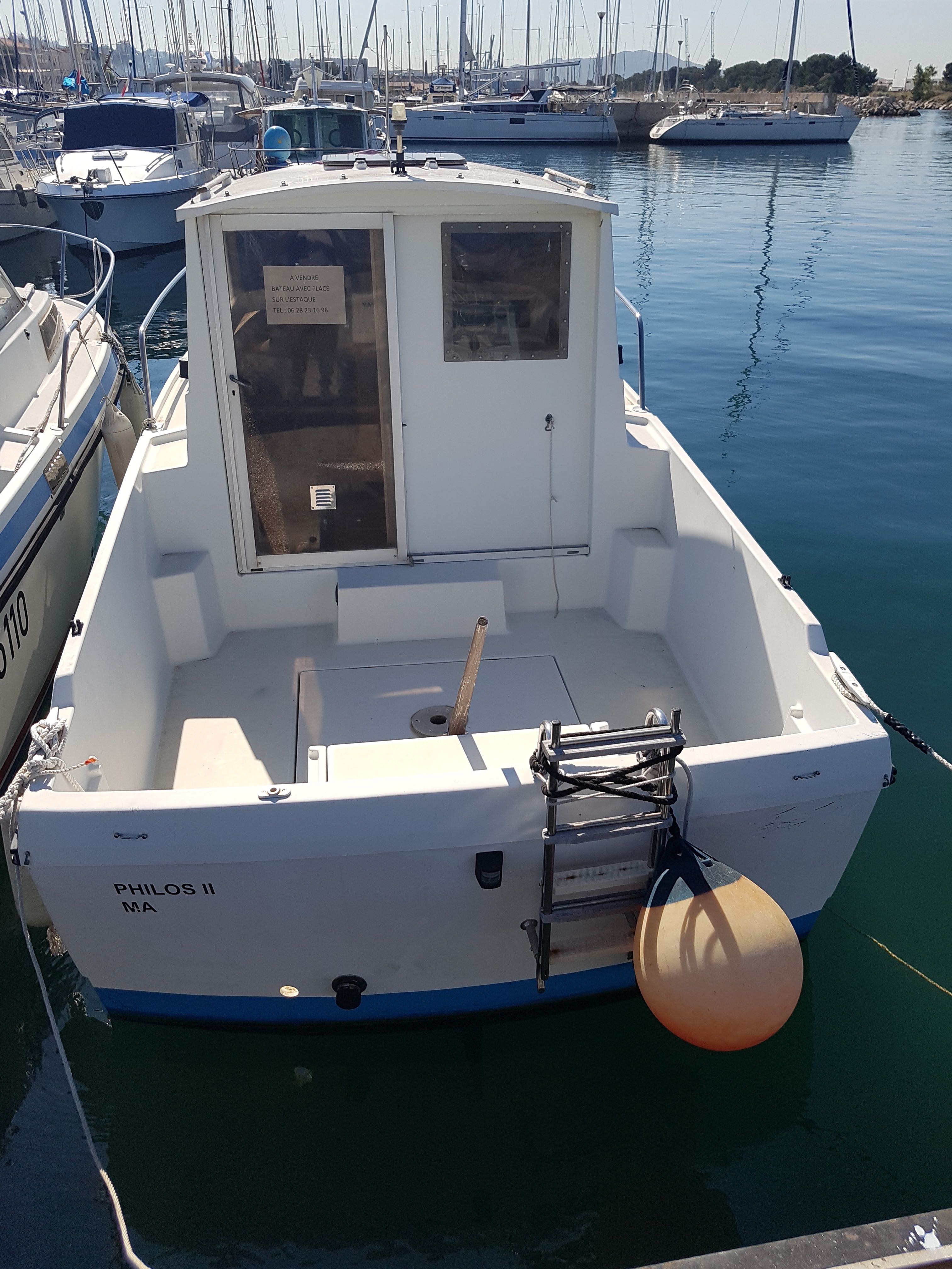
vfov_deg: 67.3
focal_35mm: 26
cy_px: 634
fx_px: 953
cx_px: 476
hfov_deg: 53.1
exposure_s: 1/3120
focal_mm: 4.2
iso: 50
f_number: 1.7
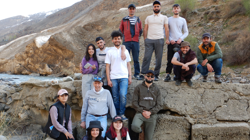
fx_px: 225
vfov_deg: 34.5
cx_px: 126
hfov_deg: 58.0
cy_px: 87
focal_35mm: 34
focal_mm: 5.6
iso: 125
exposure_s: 1/100
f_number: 4.2
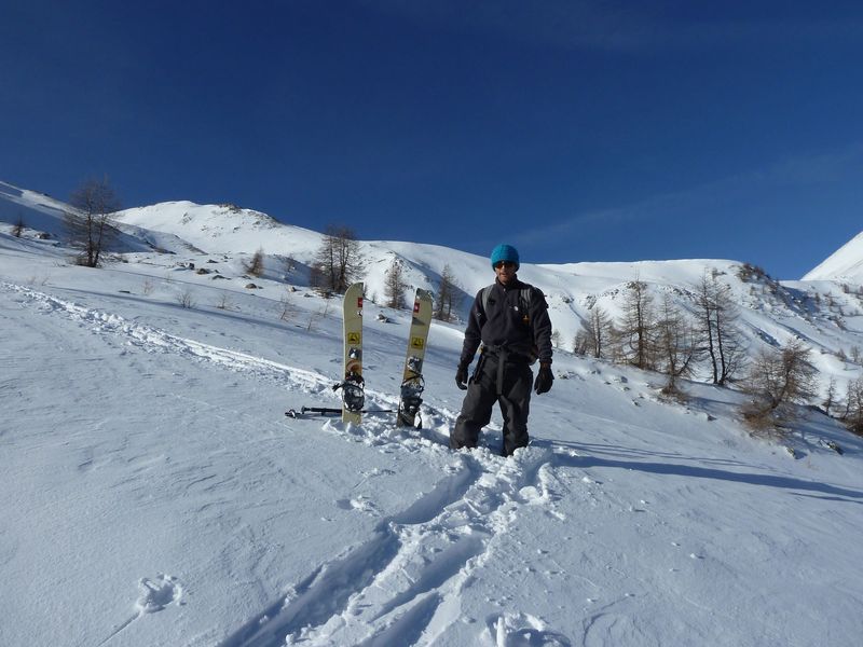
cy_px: 324
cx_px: 432
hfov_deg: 69.4
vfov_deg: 54.9
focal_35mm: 25
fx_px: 623
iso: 80
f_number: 5.6
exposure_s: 1/800
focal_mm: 4.1
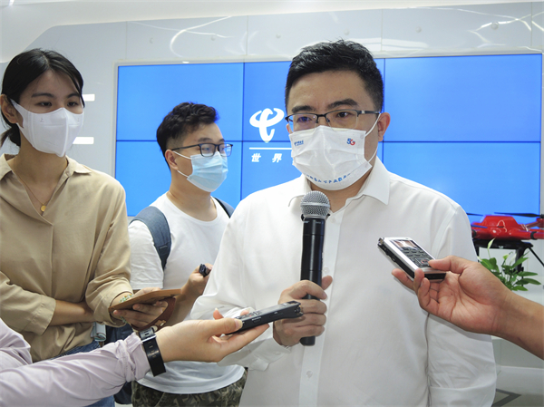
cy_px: 204
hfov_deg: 60.0
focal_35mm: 30
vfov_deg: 46.7
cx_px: 272
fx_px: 471
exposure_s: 1/40
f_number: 2
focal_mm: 6.5
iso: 125
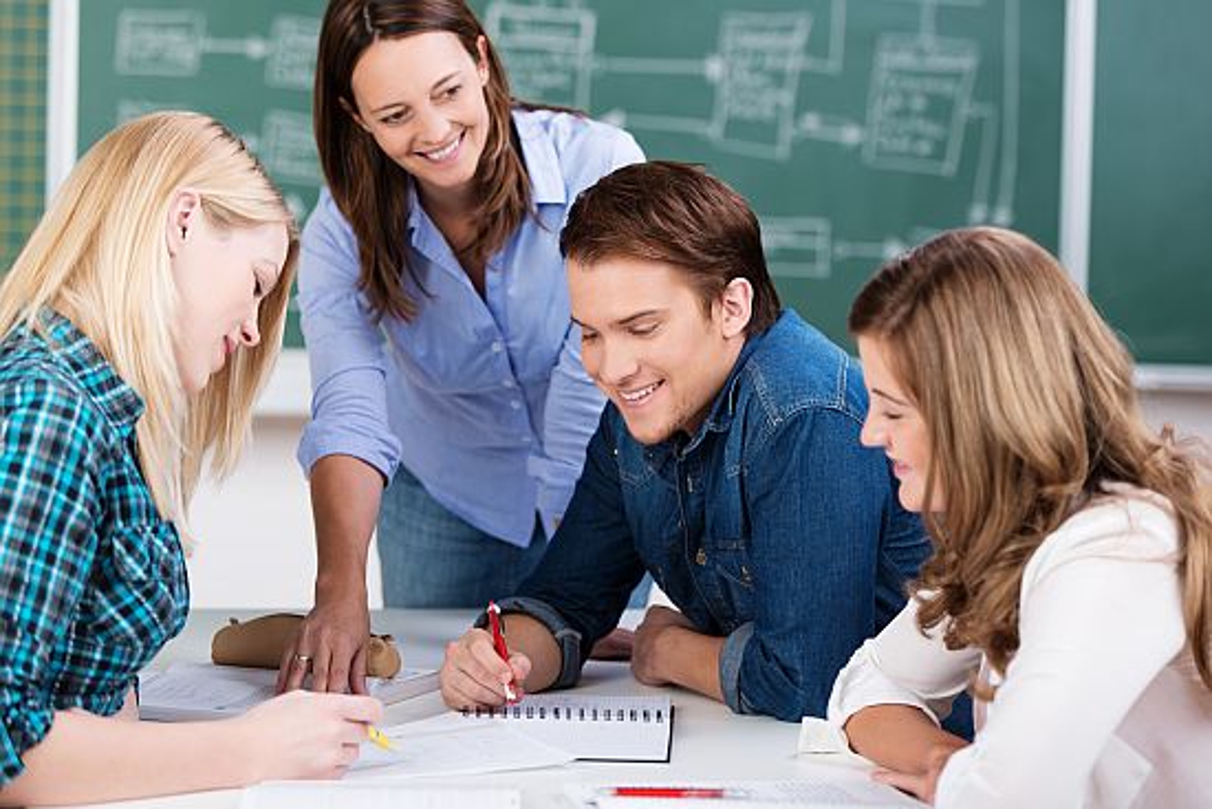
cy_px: 404
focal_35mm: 110
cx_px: 606
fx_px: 3704
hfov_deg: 18.6
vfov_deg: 12.5
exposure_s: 1/200
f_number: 3.5
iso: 100
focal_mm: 110
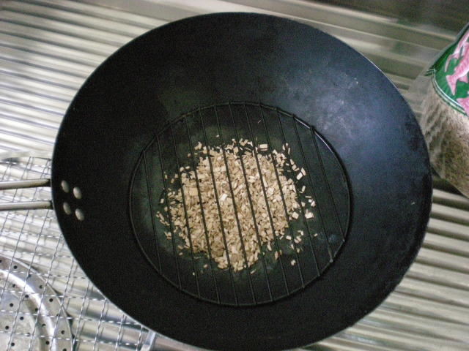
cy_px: 176
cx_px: 234
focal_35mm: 38
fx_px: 515
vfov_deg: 37.7
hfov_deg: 49.0
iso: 1000
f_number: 3.1
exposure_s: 1/32
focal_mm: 6.3
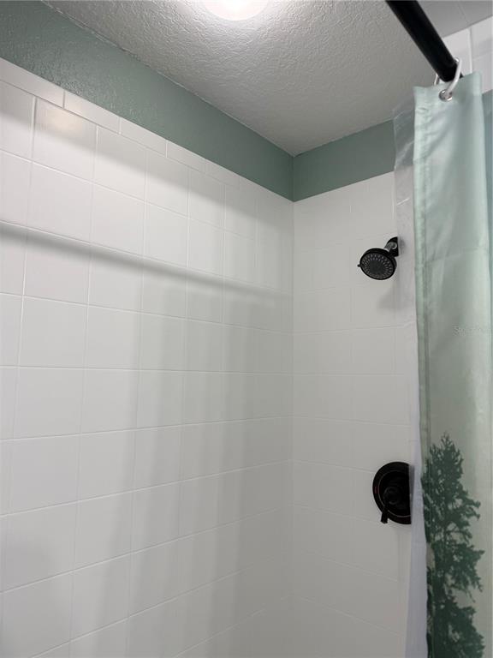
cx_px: 246
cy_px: 329
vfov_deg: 71.6
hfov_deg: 56.8
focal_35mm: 24
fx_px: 456
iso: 100
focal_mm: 6.76
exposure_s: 1/196
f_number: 1.78
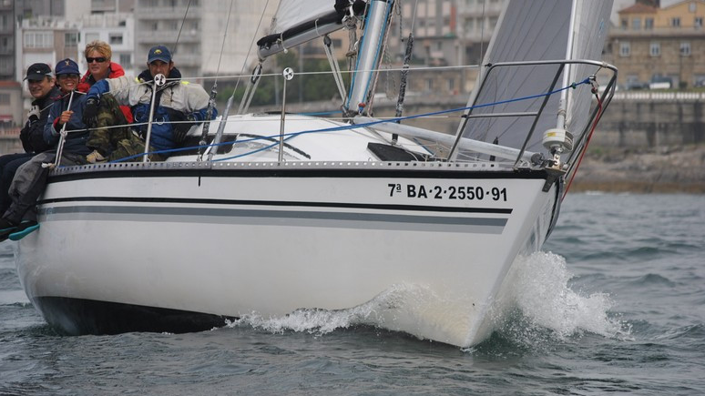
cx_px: 342
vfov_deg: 5.5
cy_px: 208
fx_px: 4103
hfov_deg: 9.8
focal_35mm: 220
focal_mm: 135
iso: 100
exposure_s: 1/800
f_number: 5
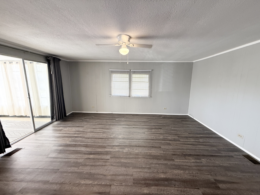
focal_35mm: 14
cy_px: 98
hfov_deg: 102.1
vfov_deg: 85.7
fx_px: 105
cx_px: 130
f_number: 2.2
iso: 200
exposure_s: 1/120
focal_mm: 2.22
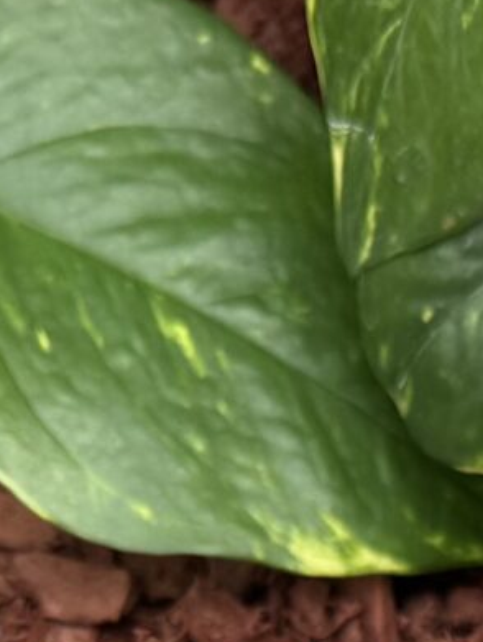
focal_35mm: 157
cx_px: 591
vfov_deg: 10.9
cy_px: 1479
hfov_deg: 9.3
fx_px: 2916
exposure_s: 1/544
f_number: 1.78
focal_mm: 6.76
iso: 80
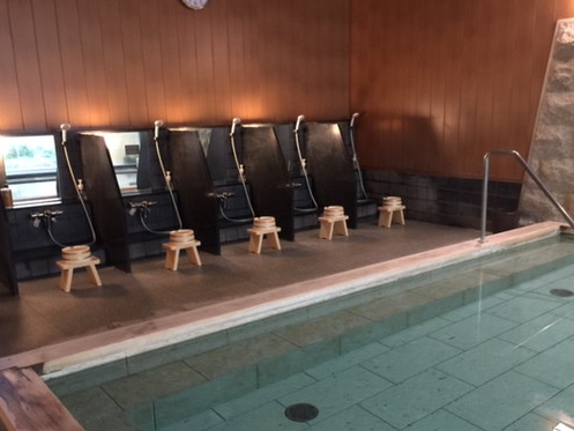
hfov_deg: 52.6
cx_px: 293
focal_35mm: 35
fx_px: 581
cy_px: 253
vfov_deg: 40.6
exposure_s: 1/4
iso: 80
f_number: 2.2
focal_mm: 4.15
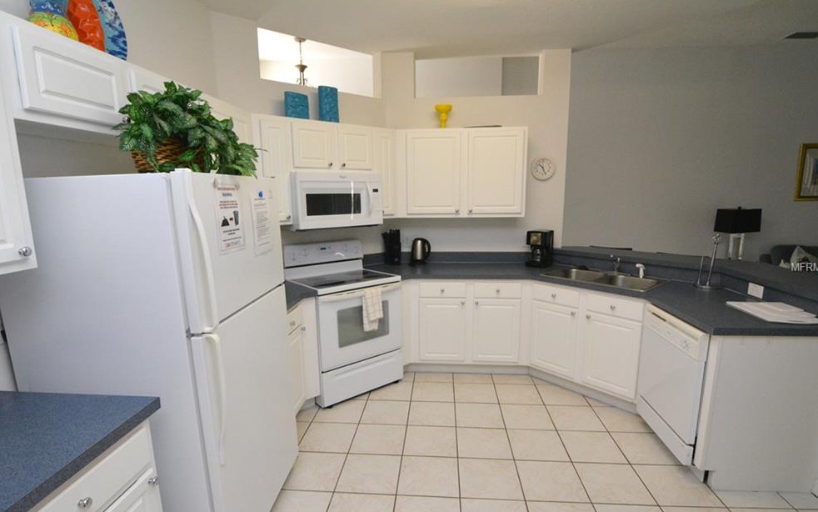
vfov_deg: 66.4
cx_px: 412
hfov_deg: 92.6
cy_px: 268
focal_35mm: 18
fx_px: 391
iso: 3200
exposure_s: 1/60
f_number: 9
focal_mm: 11
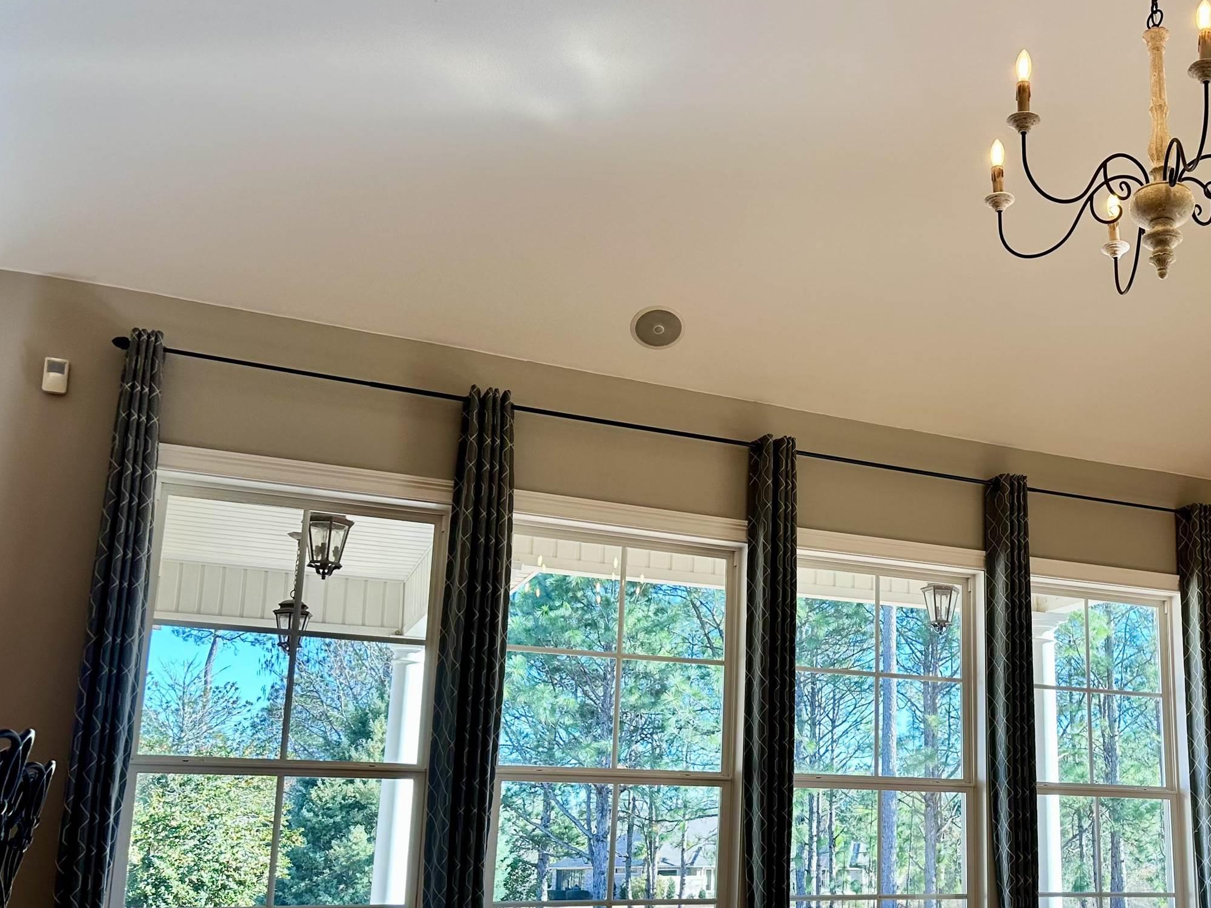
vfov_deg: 38.2
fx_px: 1294
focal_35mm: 37
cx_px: 923
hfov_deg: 48.0
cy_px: 617
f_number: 1.78
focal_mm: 6.86
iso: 80
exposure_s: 1/319
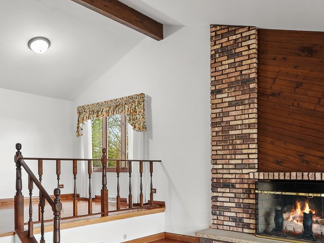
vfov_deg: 42.1
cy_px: 171
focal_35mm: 33
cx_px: 142
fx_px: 309
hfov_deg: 55.2
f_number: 9
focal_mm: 14
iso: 500
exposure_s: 3.2
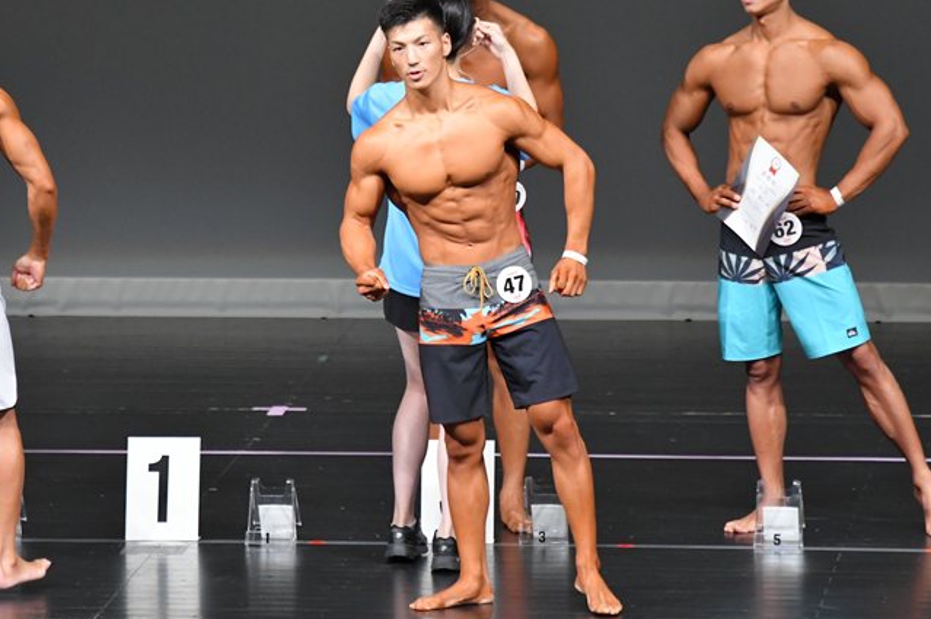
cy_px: 280
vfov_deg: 3.6
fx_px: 9871
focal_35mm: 382
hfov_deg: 5.4
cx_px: 426
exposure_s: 1/400
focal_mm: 210
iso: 4000
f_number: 5.6
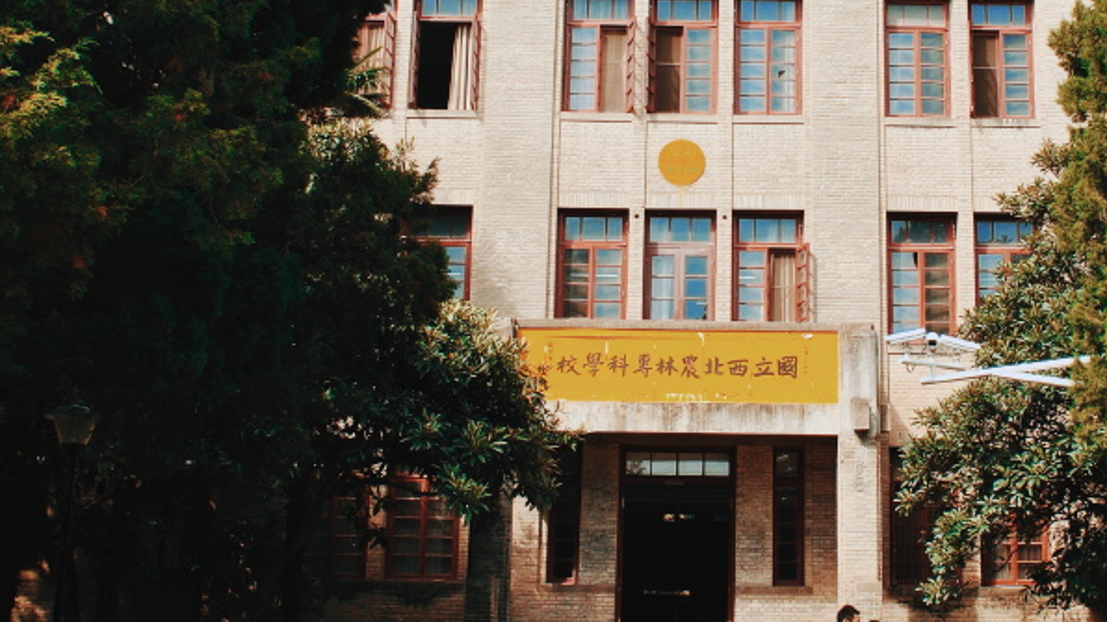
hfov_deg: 36.4
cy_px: 197
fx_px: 1673
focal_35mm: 57
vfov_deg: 21.0
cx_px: 707
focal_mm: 18
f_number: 8
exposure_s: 1/100
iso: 100
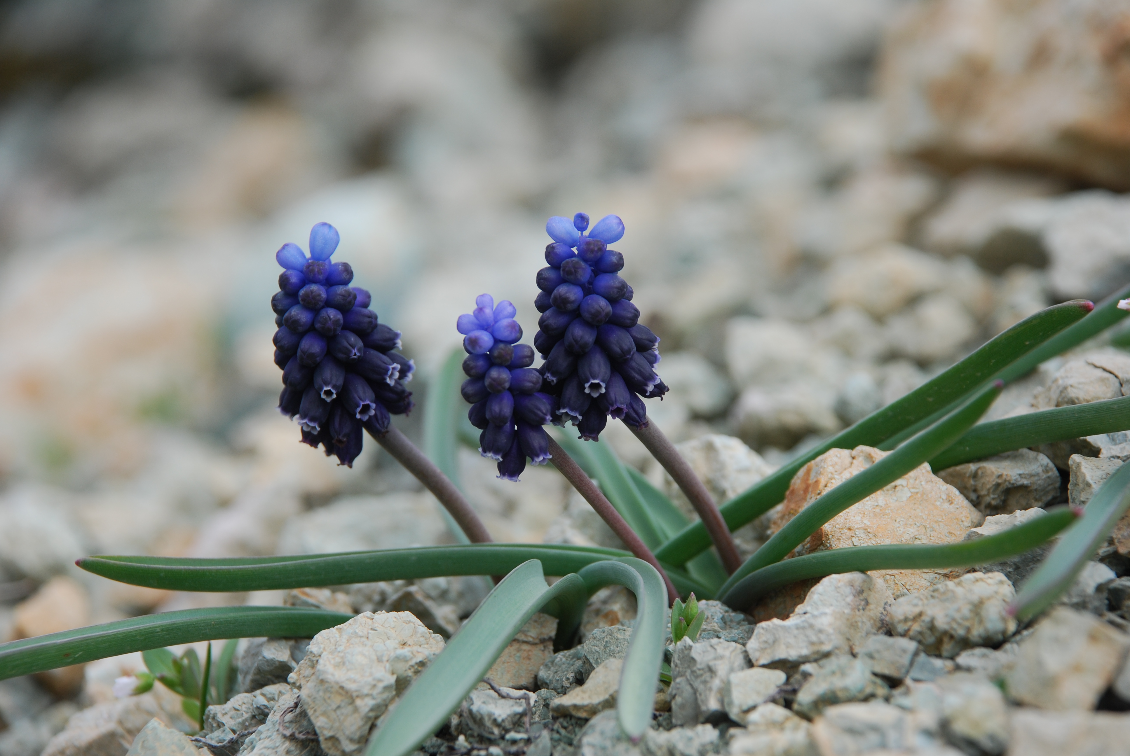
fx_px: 6364
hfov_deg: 10.1
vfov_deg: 6.8
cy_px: 378
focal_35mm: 202
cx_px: 565
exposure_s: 1/125
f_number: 8
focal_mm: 135
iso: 100
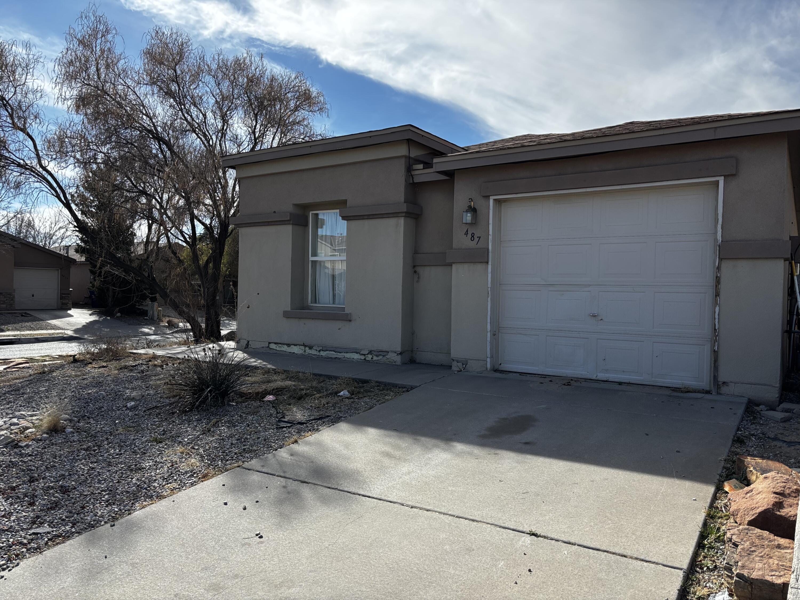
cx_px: 400
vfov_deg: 53.1
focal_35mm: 26
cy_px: 300
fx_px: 601
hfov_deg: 67.3
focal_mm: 5.96
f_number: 1.6
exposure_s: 1/2513
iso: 50
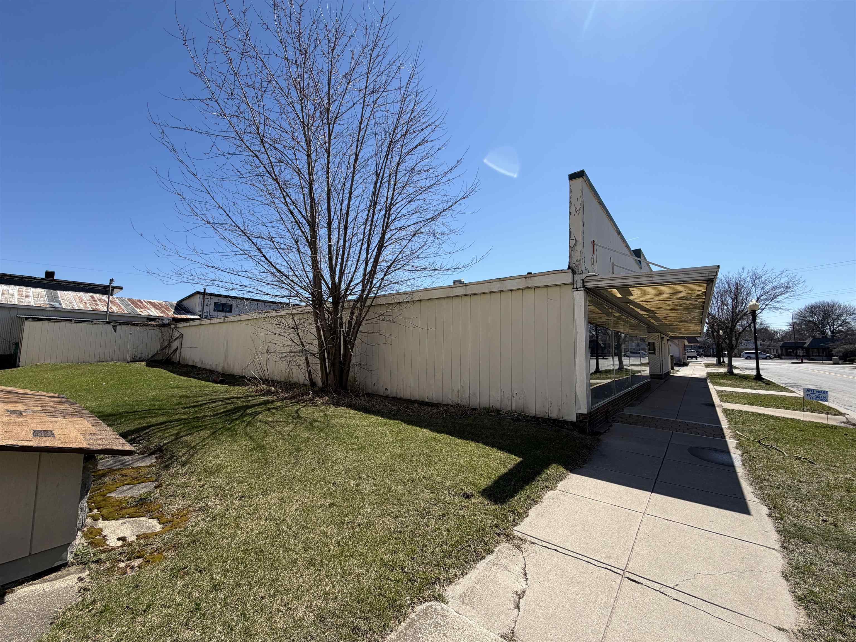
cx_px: 428
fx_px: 346
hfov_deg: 102.1
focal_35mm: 14
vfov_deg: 85.7
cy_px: 321
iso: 20
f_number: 2.2
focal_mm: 2.22
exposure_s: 1/770
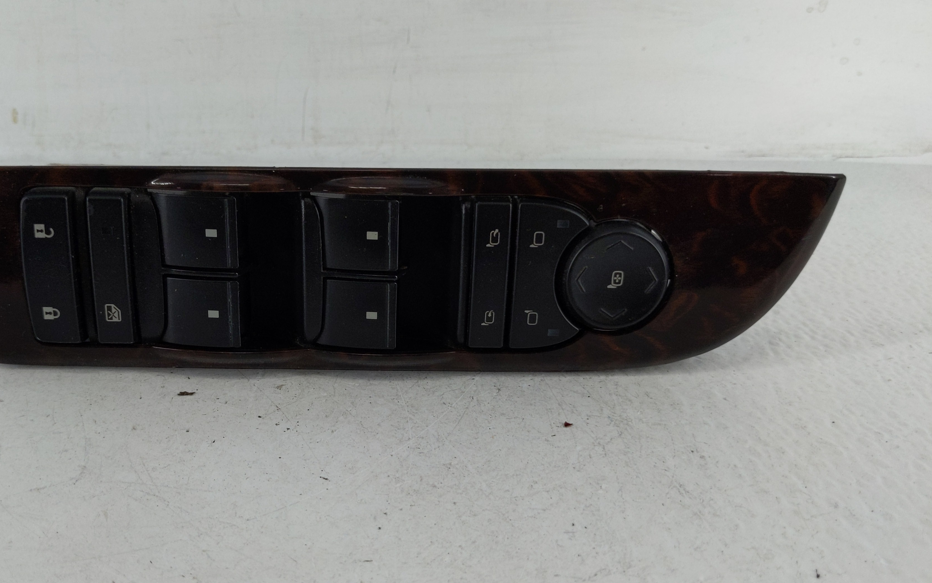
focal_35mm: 32
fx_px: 813
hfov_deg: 59.2
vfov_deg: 39.4
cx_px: 373
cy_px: 322
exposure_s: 1/124
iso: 57
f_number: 1.73
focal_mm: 4.38
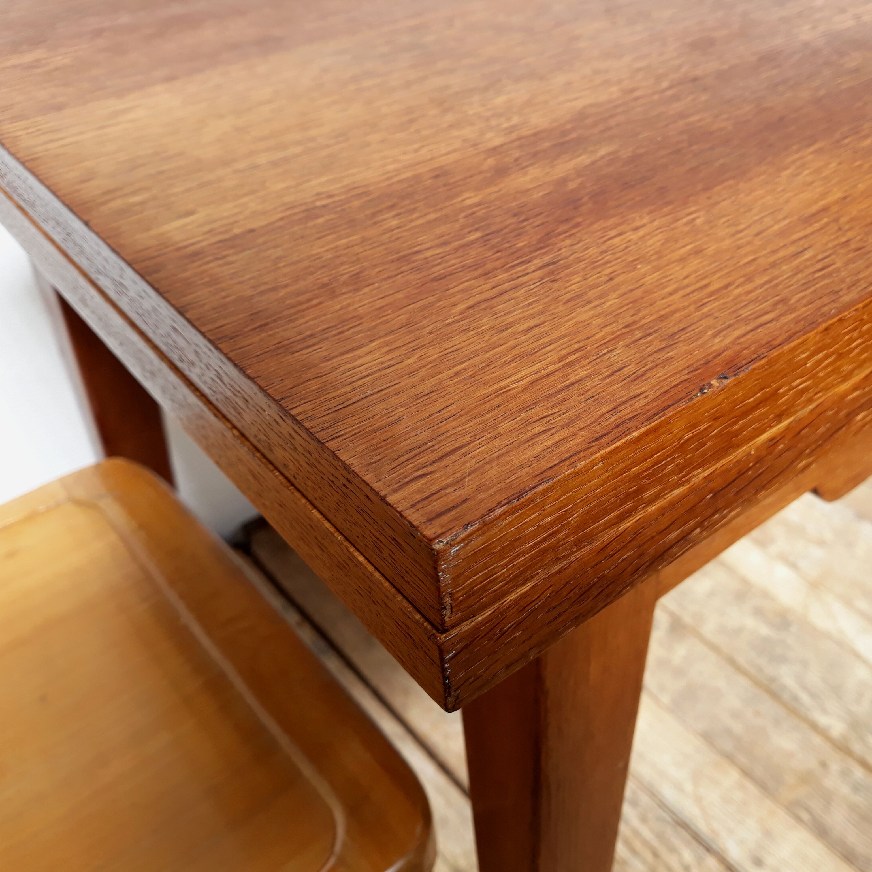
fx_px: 912
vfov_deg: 51.1
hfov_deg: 50.4
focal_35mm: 32
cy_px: 434
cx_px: 563
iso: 40
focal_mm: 3.71
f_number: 1.7
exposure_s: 1/240
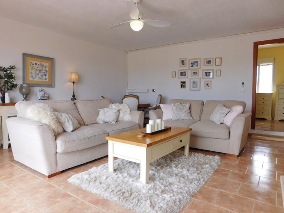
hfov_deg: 74.0
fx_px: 189
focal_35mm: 23
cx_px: 142
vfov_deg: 58.8
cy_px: 106
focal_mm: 4
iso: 125
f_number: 3
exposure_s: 1/160
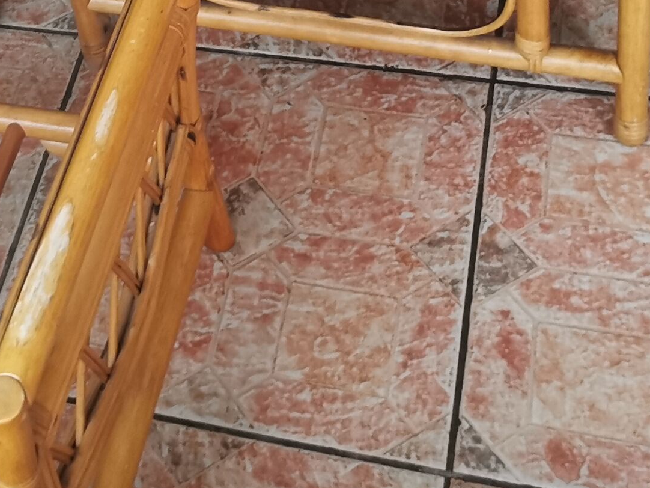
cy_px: -268
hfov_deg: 20.7
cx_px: -26
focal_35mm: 91
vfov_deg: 14.9
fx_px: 1709
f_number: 1.8
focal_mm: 5.58
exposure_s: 1/33.3
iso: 250
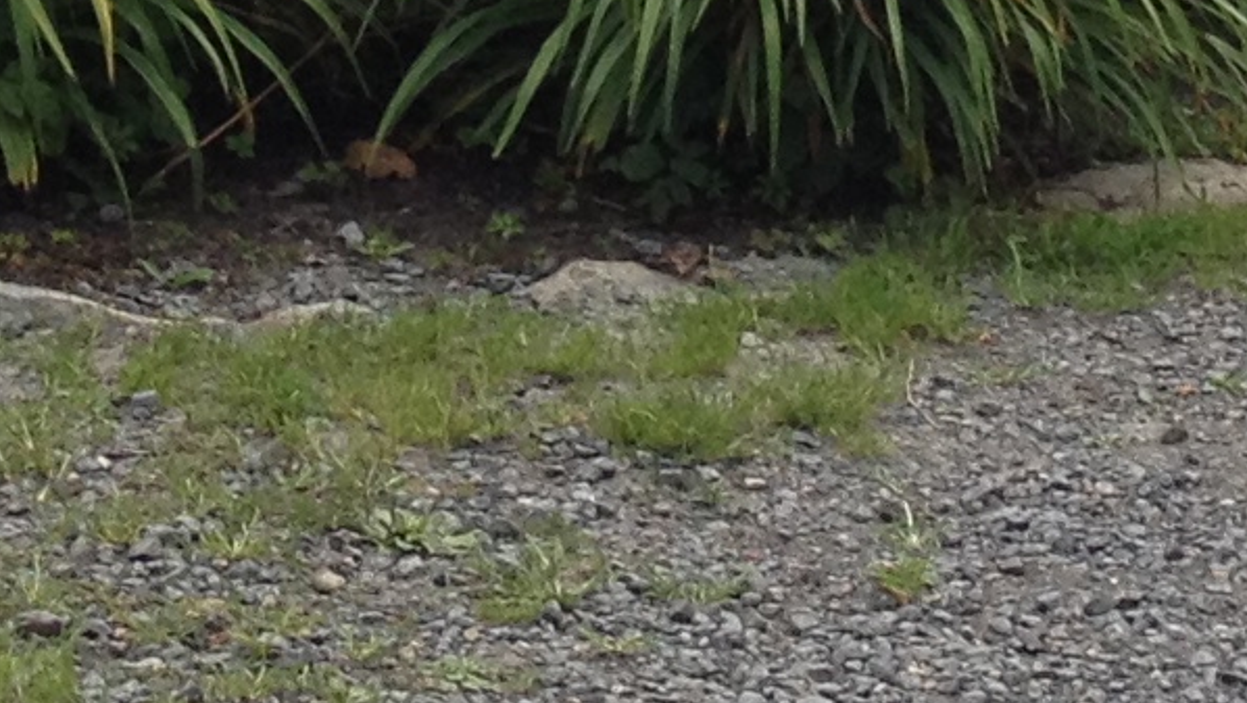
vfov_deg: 5.5
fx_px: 6881
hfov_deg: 10.3
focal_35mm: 208
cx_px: 986
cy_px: -1316
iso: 50
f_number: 2.4
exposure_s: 1/163
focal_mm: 4.28
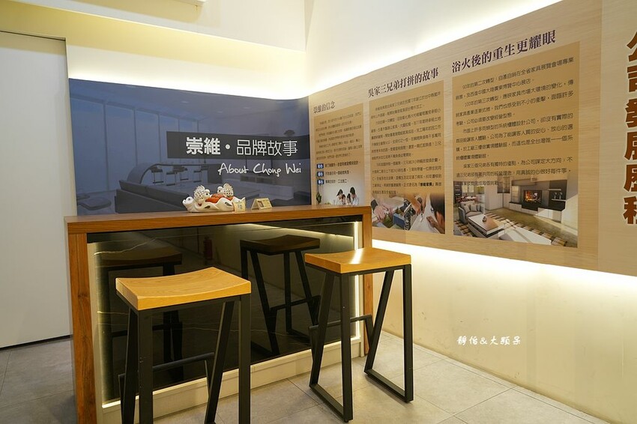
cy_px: 212
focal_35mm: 23
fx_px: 407
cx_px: 318
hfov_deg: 76.1
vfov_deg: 55.1
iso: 160
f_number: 2.8
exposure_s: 1/30
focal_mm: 23
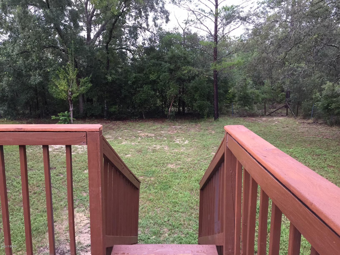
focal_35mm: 29
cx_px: 170
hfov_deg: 61.7
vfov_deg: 48.2
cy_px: 128
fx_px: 285
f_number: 2.2
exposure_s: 1/40
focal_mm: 4.15
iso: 32
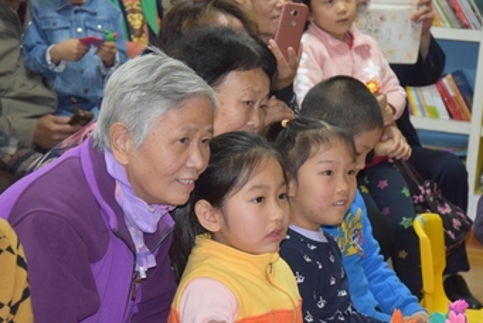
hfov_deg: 16.6
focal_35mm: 123
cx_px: 278
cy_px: 182
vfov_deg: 11.2
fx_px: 1652
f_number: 5.3
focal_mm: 70
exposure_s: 1/60
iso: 3200
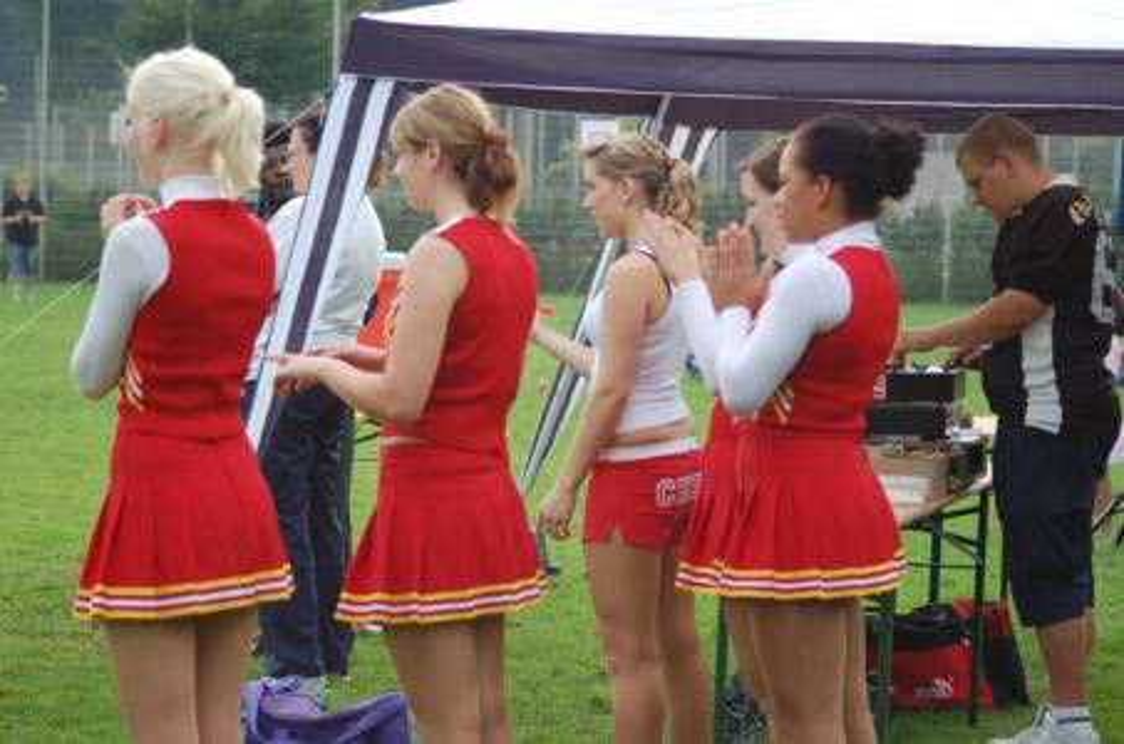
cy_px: 372
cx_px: 562
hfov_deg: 19.5
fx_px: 3271
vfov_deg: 13.0
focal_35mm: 105
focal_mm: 70
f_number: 4
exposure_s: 1/640
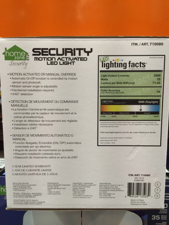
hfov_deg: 48.2
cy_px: 112
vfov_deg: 61.7
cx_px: 84
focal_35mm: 29
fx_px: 189
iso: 125
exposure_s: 1/33
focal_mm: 4.15
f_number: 2.2
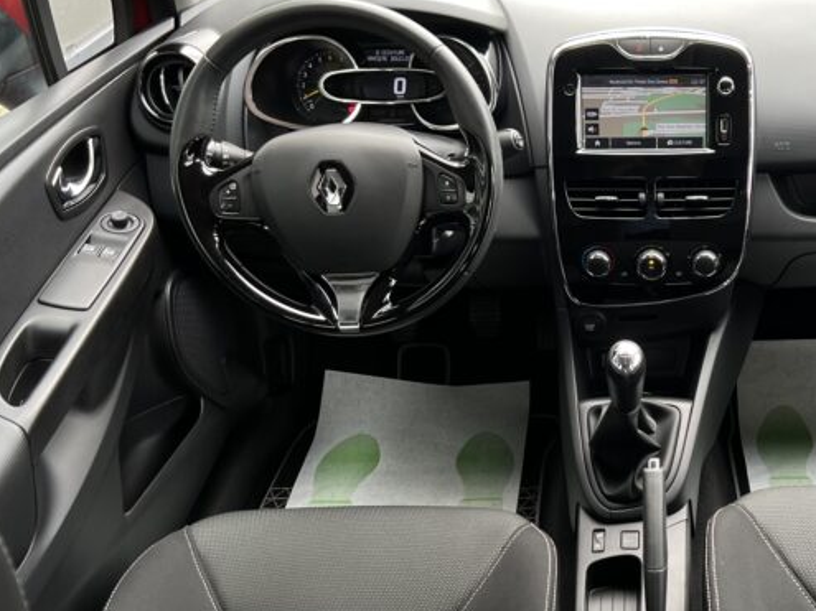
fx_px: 990
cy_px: 433
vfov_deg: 33.9
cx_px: 648
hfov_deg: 42.8
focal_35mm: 42
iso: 100
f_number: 1.5
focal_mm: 5.7
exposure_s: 1/121
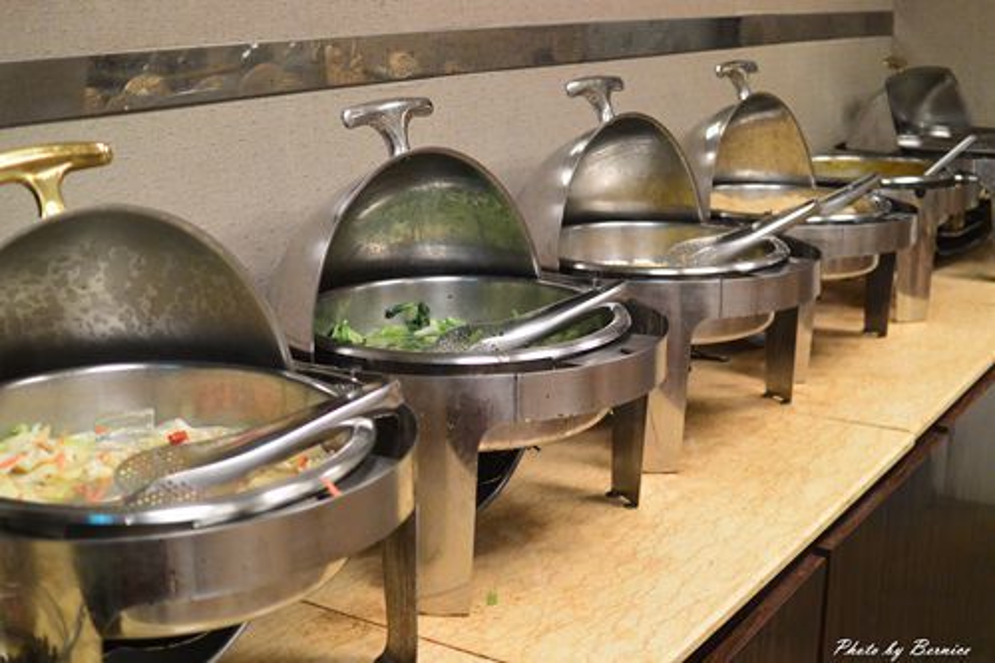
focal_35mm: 49
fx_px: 1354
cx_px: 498
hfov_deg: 40.4
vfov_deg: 27.5
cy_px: 332
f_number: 1.8
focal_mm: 18.5
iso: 400
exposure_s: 1/160
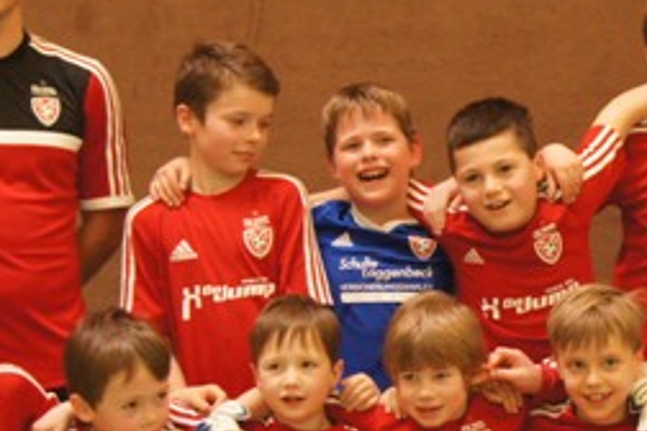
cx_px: 732
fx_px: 2994
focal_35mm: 167
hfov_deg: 12.1
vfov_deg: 8.2
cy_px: 282
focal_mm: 35
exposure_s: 1/80
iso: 1600
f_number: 5
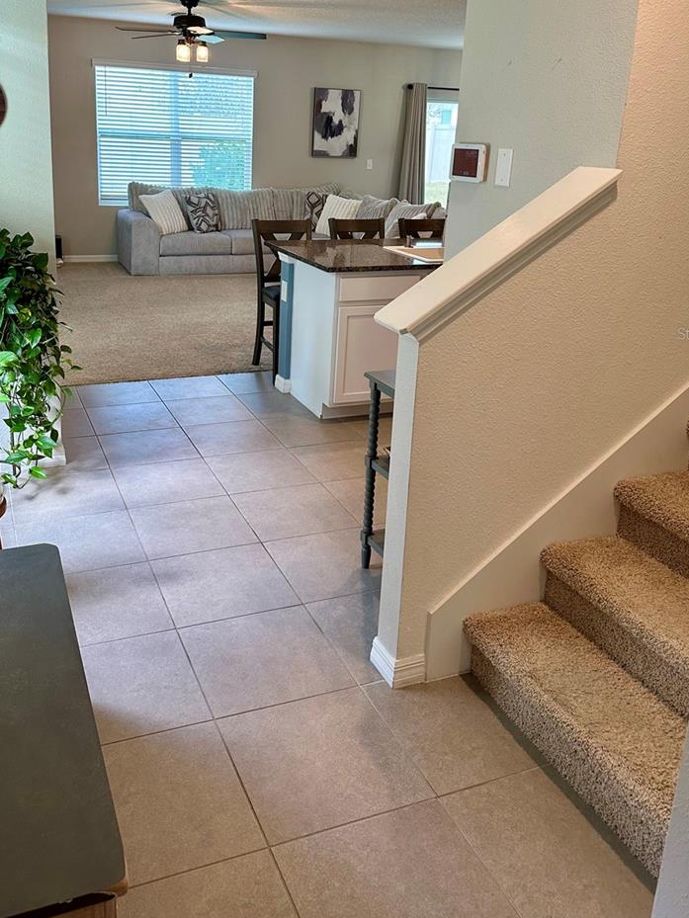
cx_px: 302
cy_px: 333
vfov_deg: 57.5
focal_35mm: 31
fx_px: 823
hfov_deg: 45.4
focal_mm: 6.86
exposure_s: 1/120
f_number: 1.78
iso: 160
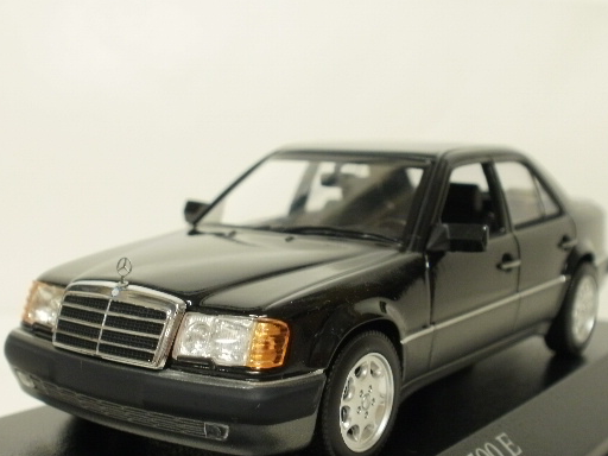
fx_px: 966
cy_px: 272
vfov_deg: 26.5
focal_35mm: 55
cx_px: 298
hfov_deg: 34.9
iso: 125
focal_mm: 7.7
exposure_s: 1/6
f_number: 4
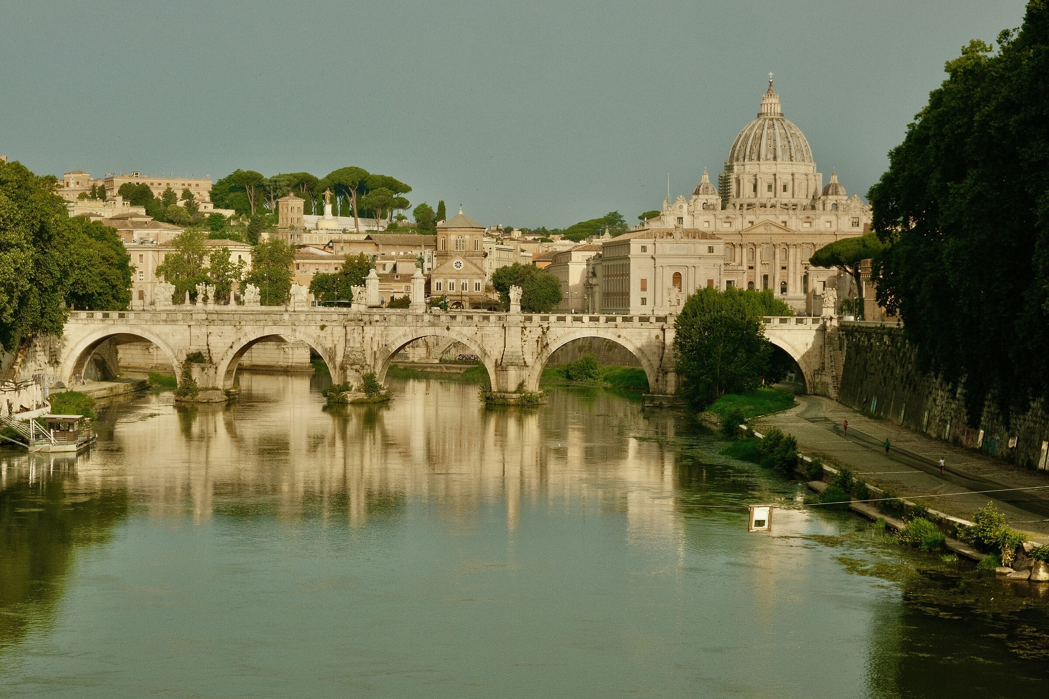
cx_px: 524
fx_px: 2418
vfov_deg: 16.5
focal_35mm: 83
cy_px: 350
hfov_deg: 24.5
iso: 320
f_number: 13
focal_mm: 55
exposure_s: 1/250
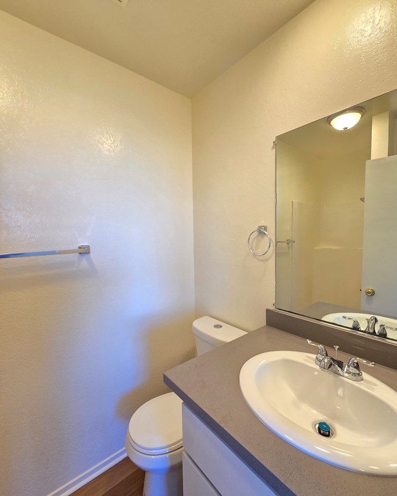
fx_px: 206
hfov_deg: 87.9
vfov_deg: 100.7
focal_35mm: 14
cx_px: 205
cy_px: 247
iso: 100
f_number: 2.2
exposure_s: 1/60
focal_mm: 2.2
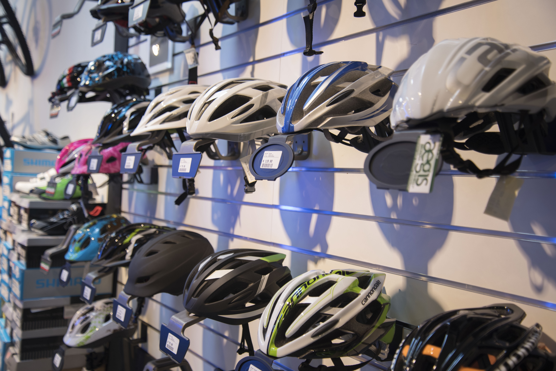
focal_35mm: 40
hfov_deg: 48.4
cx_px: 278
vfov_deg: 33.4
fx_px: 618
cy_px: 186
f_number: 4.2
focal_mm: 40
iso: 400
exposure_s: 1/40
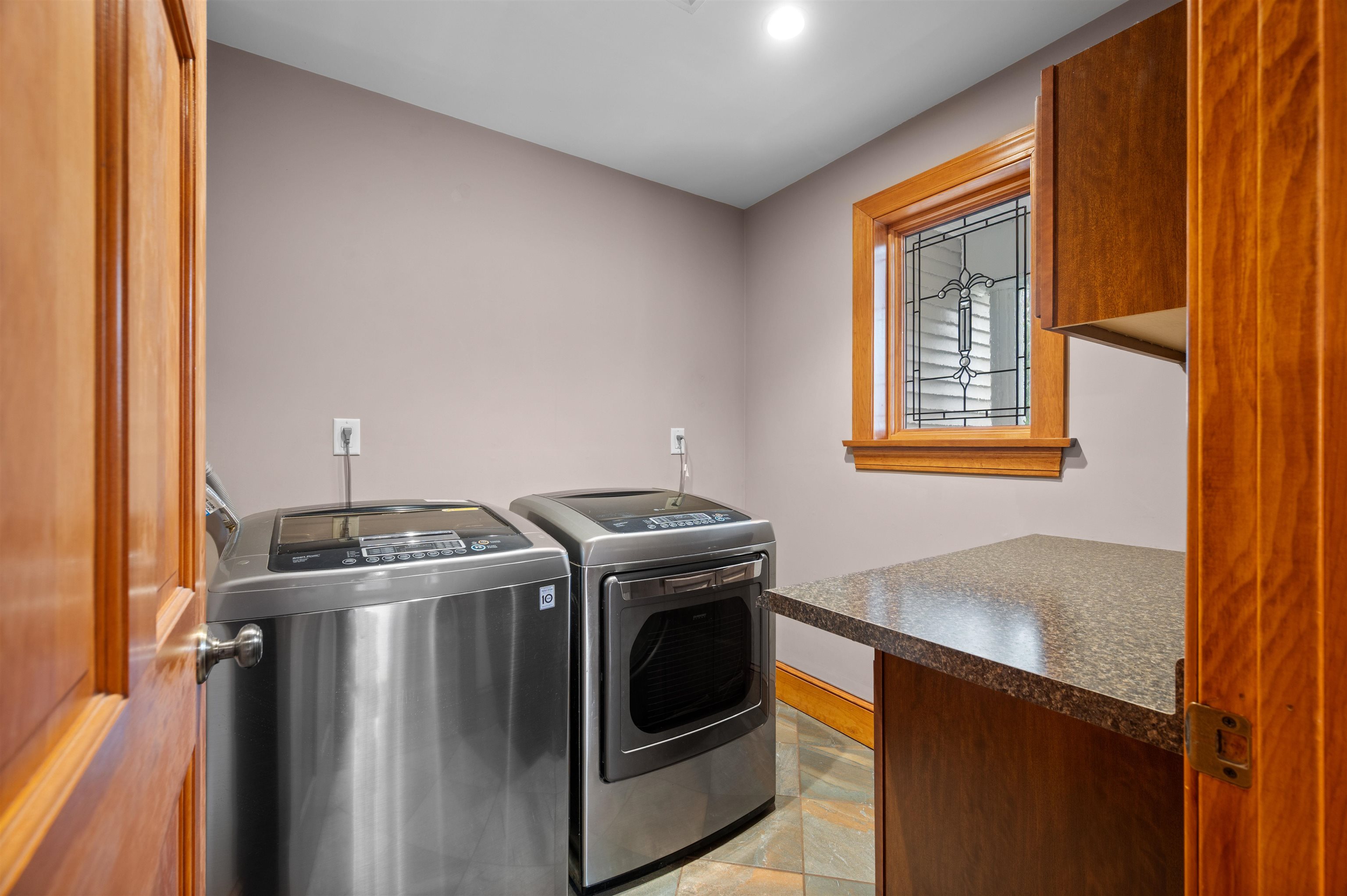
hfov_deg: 100.4
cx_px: 674
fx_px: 561
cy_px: 448
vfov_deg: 77.2
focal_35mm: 15
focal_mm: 15
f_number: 7.1
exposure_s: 5
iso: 250
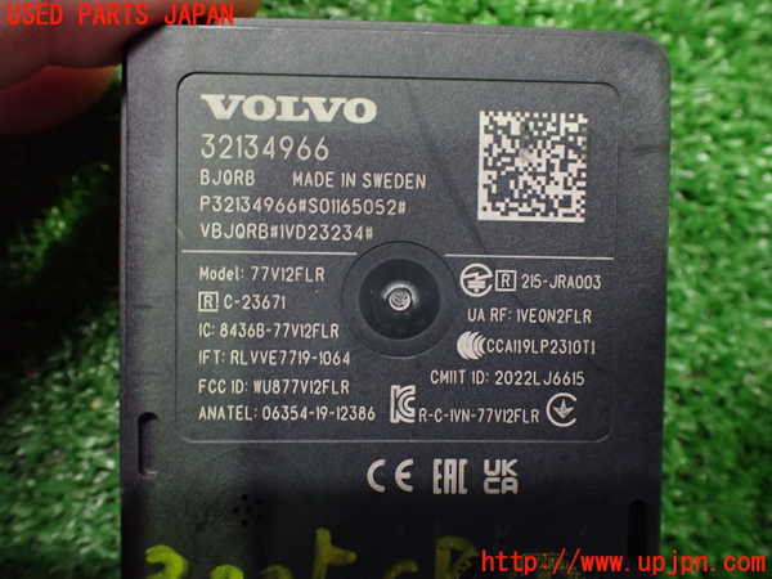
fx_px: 669
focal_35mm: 30
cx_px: 386
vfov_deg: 46.8
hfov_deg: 60.0
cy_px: 290
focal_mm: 5.4
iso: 800
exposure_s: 1/50
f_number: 2.3
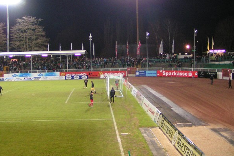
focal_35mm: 53
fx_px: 344
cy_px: 47
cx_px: 111
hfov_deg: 37.5
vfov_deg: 25.3
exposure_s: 1/25
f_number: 2.8
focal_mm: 5.8
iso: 200
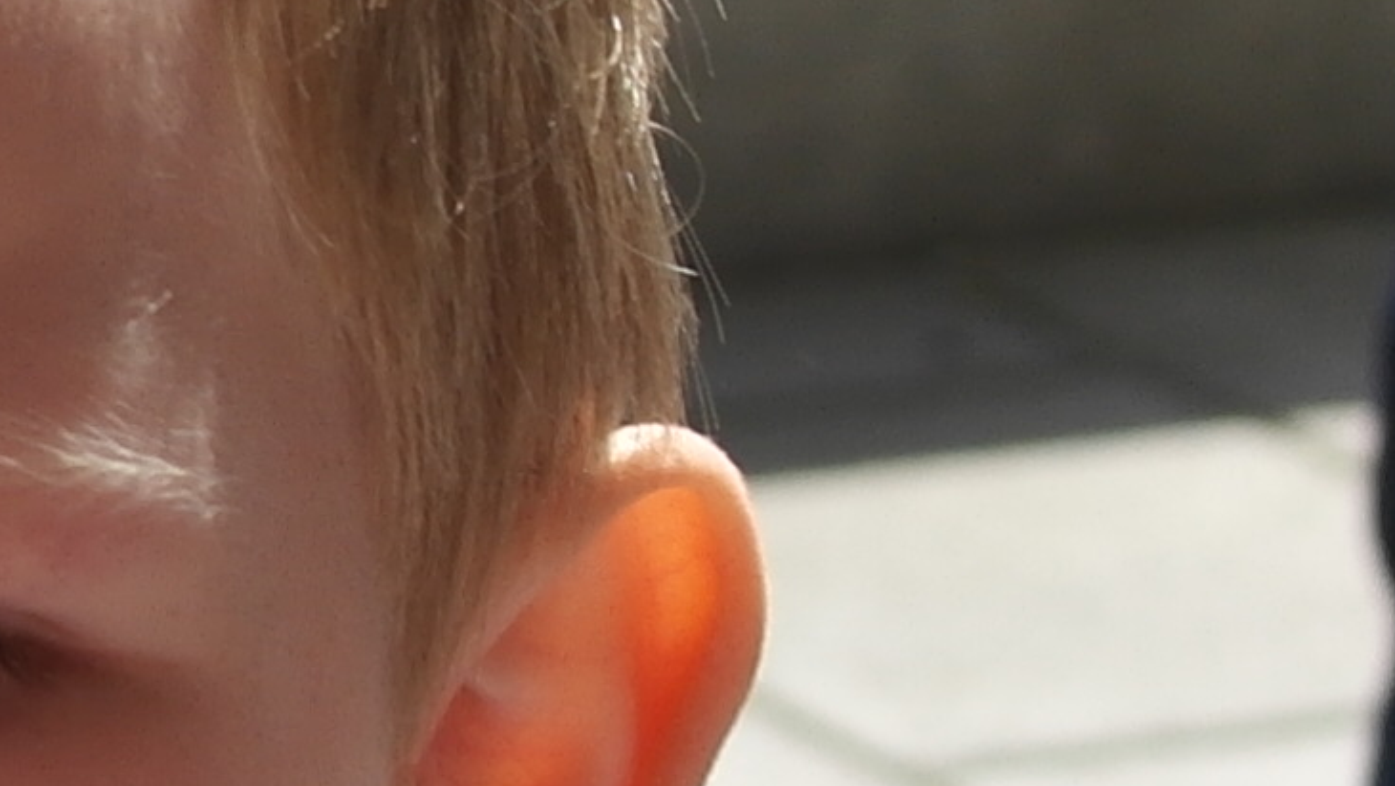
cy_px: 882
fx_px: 13356
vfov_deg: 3.4
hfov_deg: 5.6
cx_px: -2647
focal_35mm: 361
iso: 100
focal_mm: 30
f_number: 6.3
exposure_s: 1/250
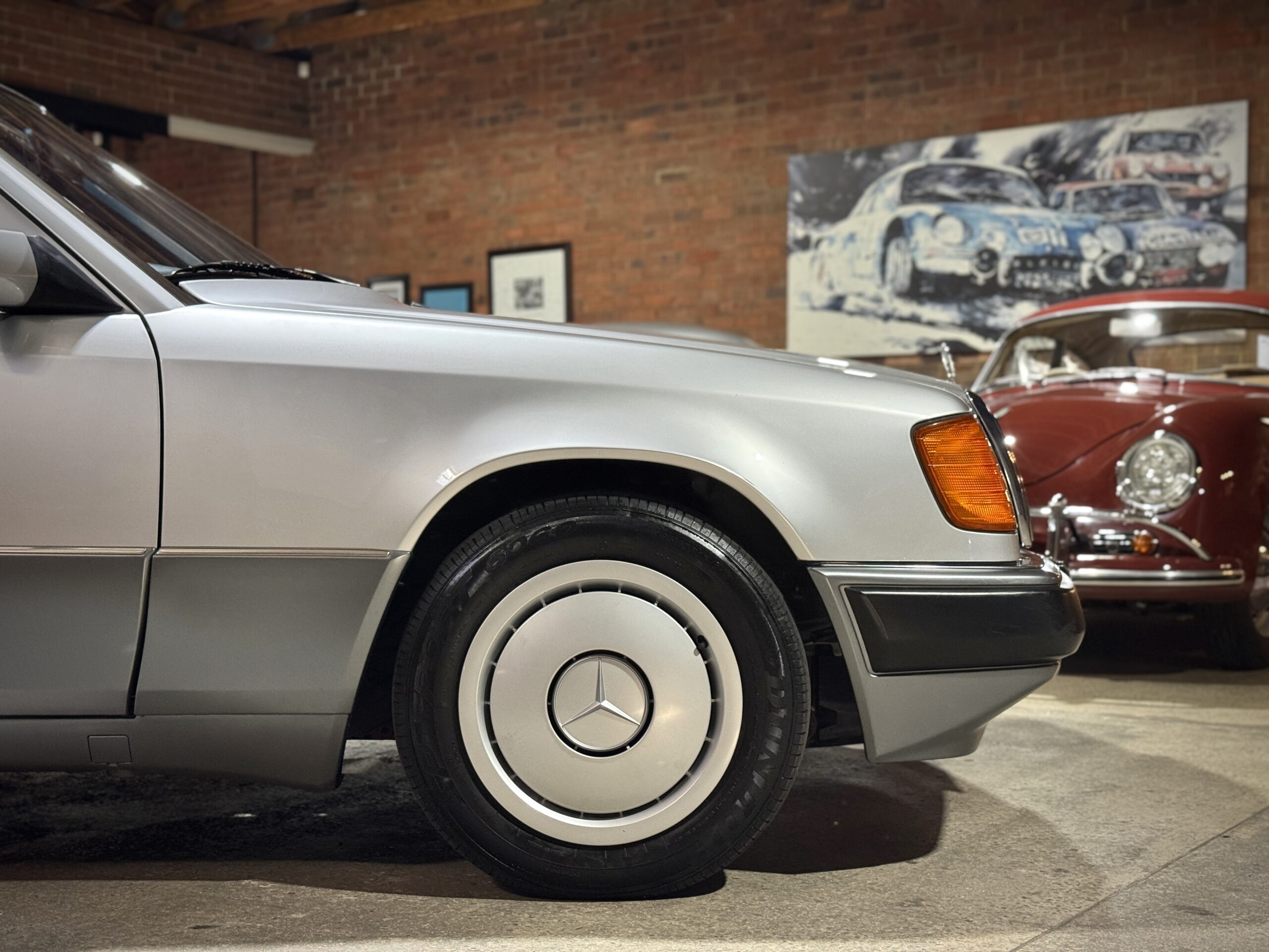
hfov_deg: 39.7
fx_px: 1760
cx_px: 634
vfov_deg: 30.3
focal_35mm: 48
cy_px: 476
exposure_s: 1/50
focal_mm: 6.76
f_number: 1.78
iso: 250
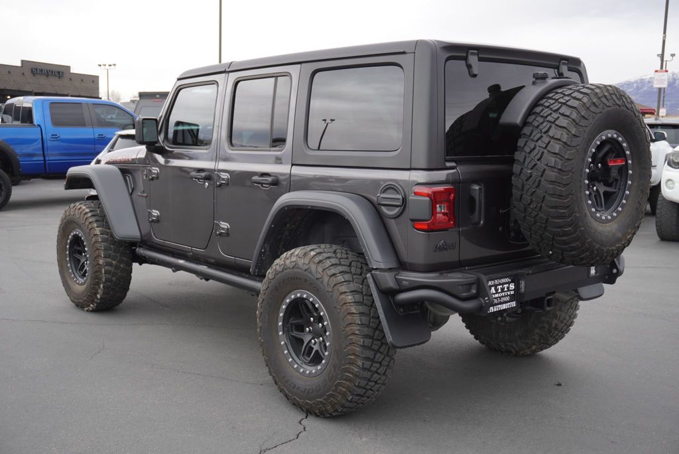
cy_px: 227
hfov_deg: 49.5
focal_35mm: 39
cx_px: 340
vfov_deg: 34.3
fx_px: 736
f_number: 5
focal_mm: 26
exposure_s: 1/80
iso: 100
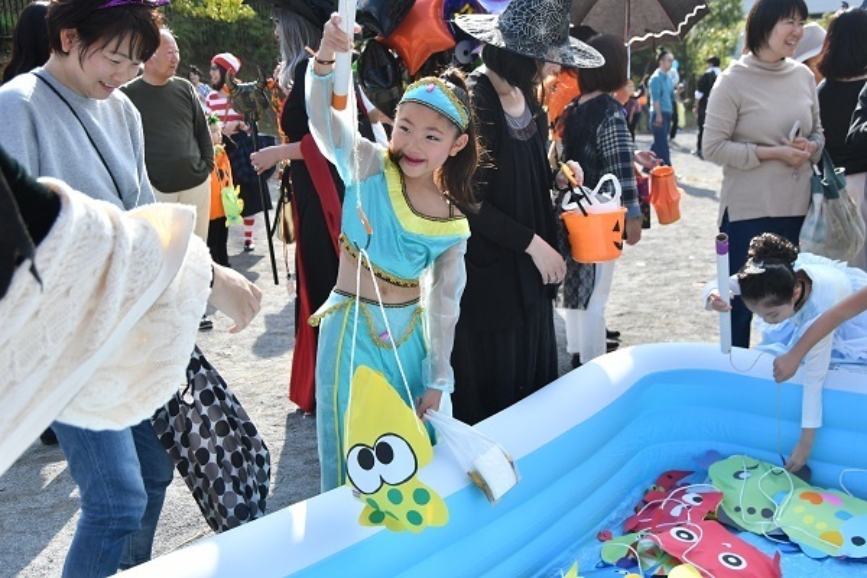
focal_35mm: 44
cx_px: 434
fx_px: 1048
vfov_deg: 30.8
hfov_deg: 45.0
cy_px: 289
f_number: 5.6
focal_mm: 29
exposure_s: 1/2500
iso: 800
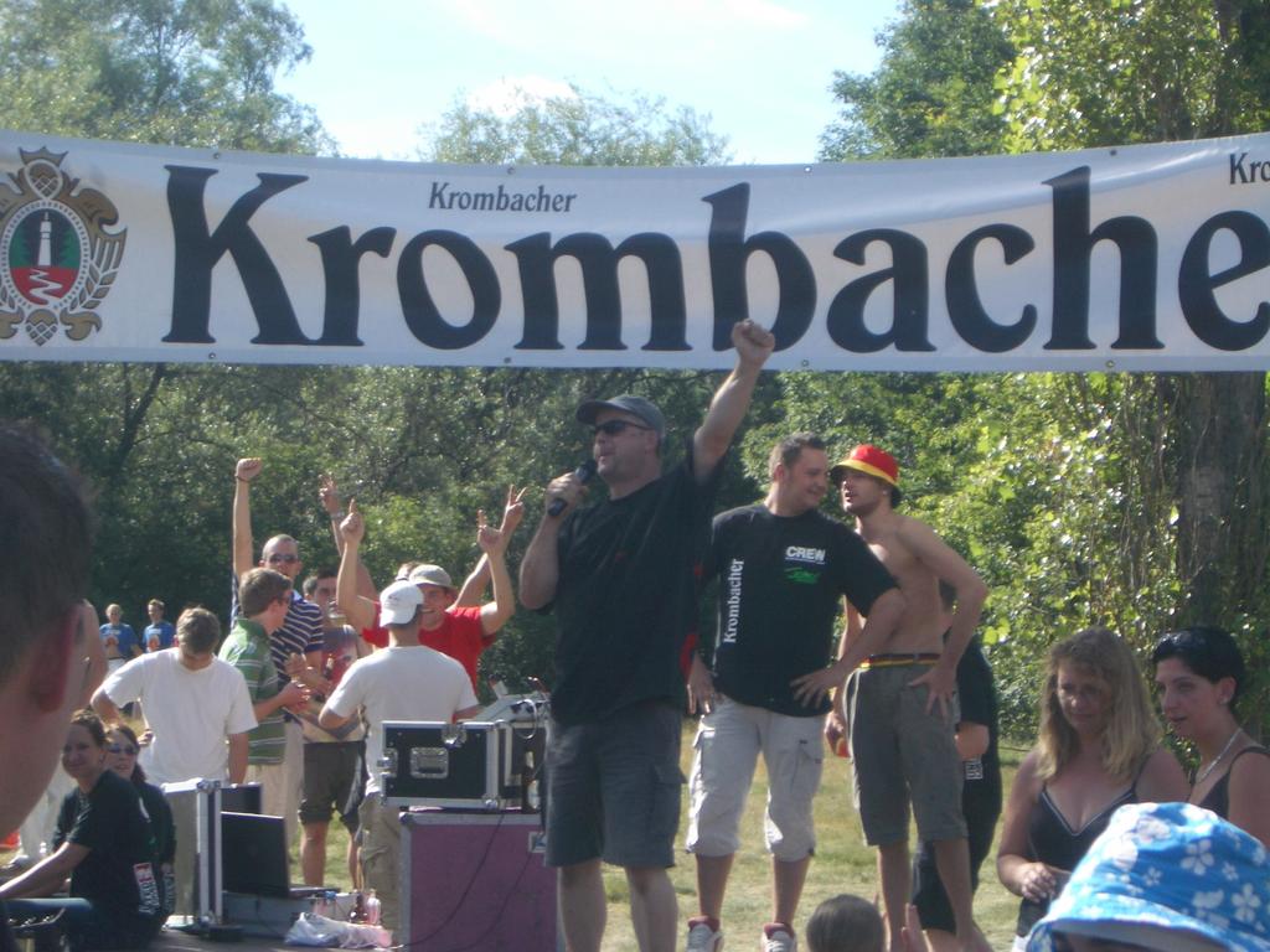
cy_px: 476
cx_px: 635
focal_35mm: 88
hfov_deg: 22.3
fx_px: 3229
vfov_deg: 16.8
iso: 50
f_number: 4.4
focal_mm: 14.6
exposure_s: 1/320
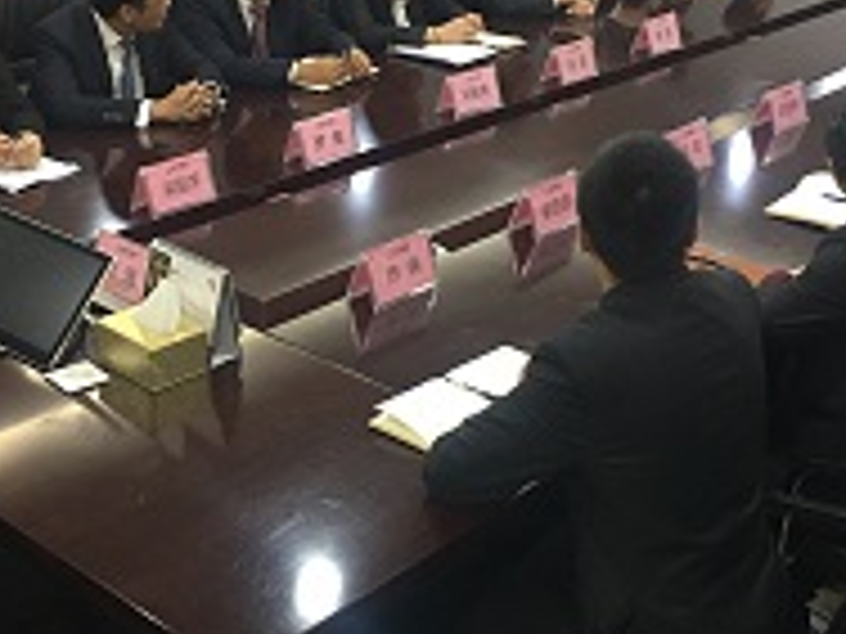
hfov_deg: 33.2
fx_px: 1417
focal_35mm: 58
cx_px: 394
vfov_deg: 25.1
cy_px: 214
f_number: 2.2
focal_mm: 4.15
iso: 125
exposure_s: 1/17
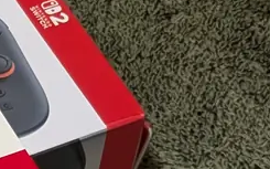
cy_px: 432
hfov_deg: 7.3
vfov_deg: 4.7
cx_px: -367
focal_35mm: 272
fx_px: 2001
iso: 118
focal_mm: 6.9
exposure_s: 1/25
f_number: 1.68
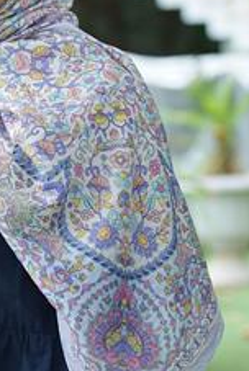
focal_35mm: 194
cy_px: 126
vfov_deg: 10.6
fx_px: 2006
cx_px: 8
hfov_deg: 7.1
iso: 200
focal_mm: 95
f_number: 4
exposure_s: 1/100
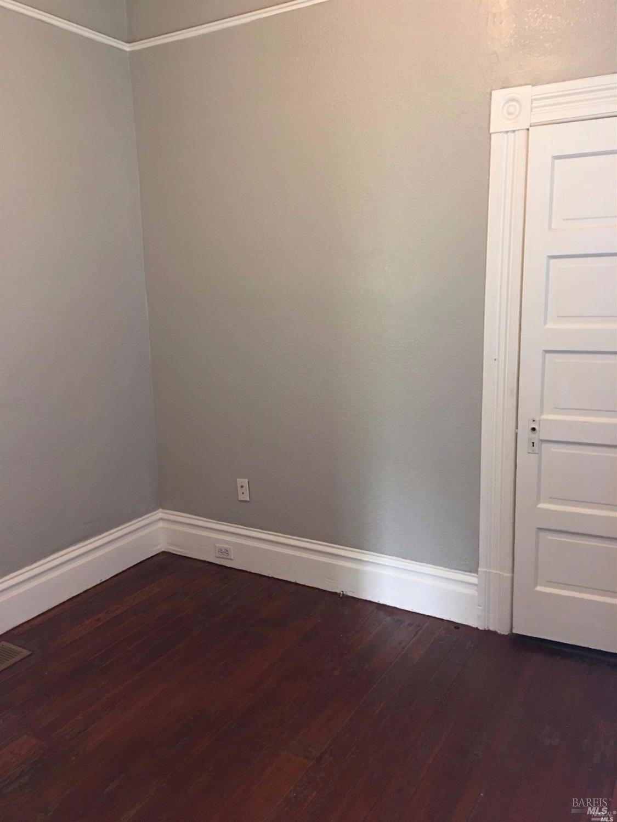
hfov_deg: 48.2
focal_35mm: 29
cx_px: 308
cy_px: 411
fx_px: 689
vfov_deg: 61.7
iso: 100
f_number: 2.2
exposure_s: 1/8
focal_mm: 4.15
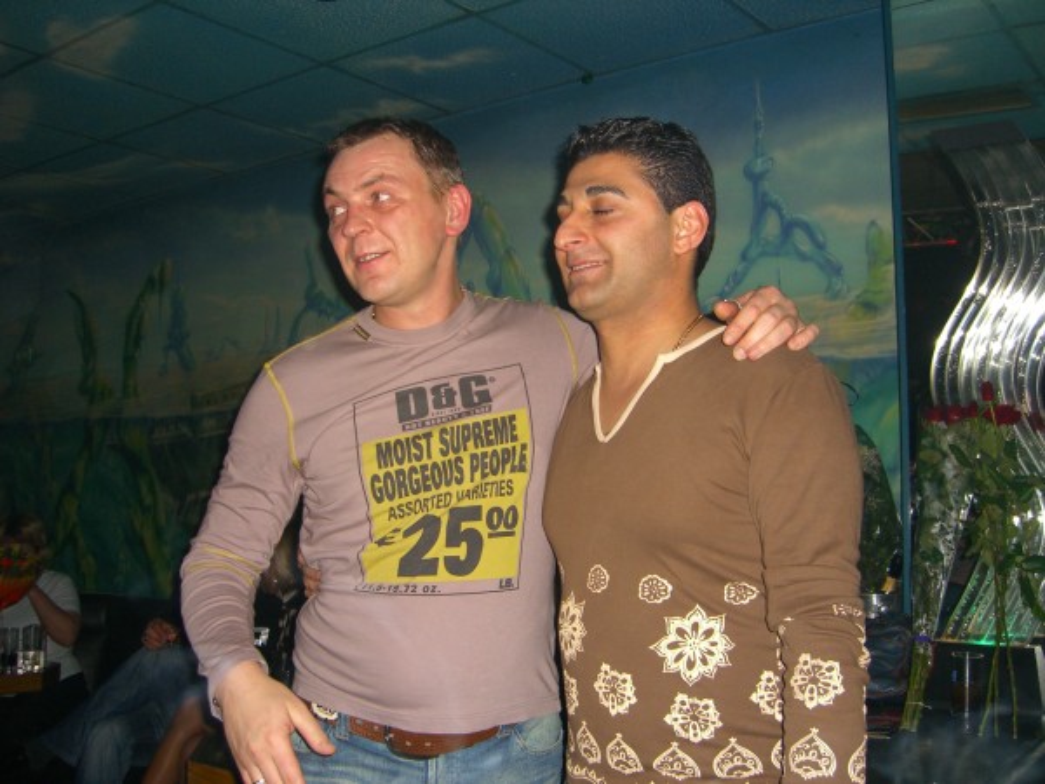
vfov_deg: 37.7
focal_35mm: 38
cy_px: 392
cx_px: 522
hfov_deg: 49.0
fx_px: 1147
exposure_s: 1/60
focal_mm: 7.9
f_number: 2.8
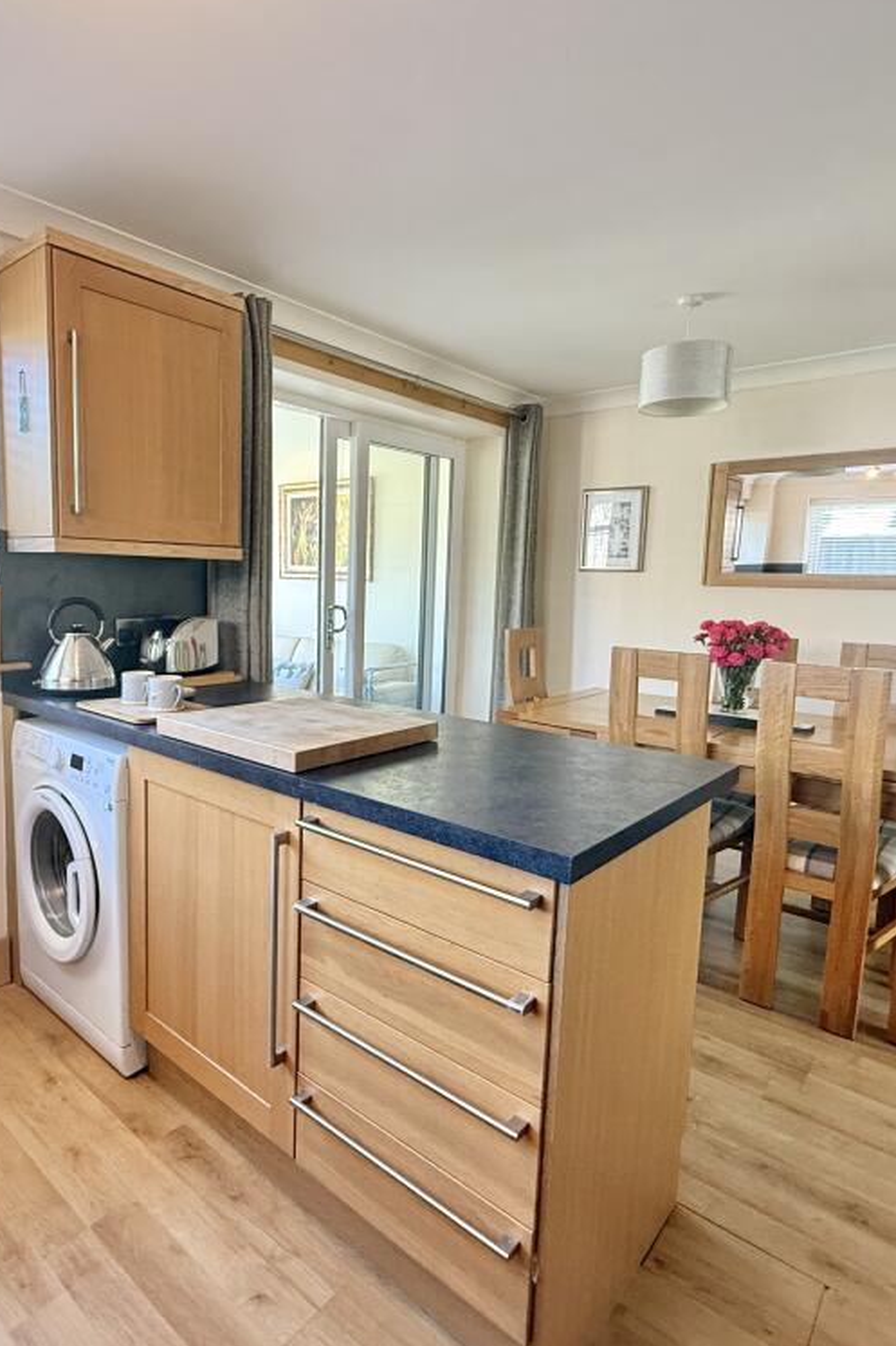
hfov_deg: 61.3
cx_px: 350
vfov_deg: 84.0
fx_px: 747
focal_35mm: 20
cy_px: 668
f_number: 2.2
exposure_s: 1/60
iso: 400
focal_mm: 2.22
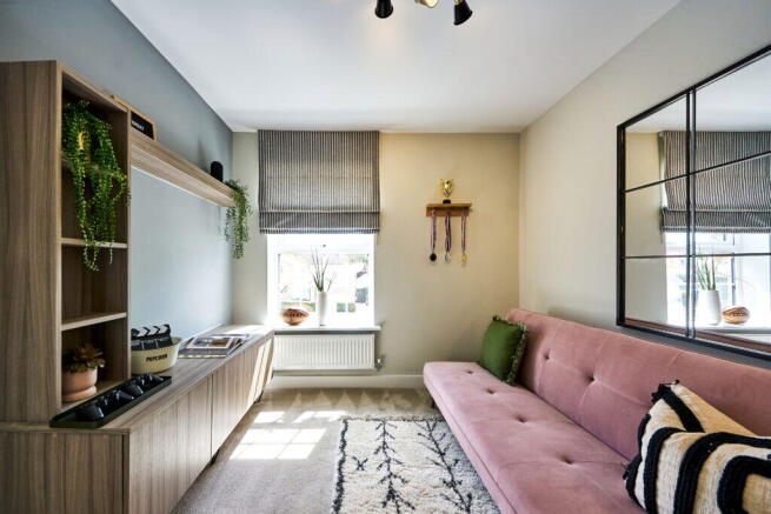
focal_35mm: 12
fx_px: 257
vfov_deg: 90.0
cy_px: 257
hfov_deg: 112.6
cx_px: 386
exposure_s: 1/25
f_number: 8
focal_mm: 8
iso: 320
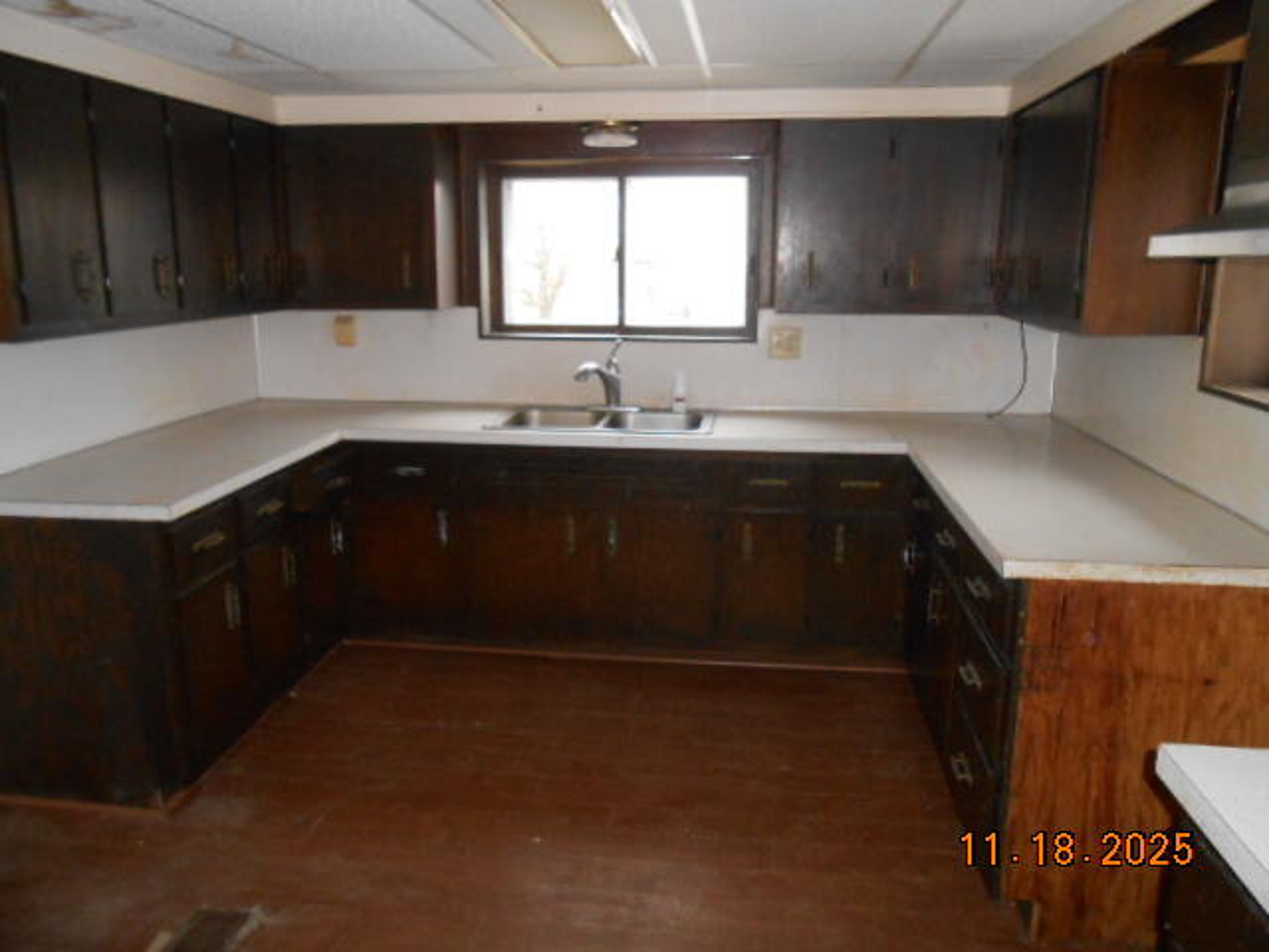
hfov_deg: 67.3
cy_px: 476
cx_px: 634
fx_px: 953
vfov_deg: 53.1
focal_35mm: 26
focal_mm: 4.6
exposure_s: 1/25
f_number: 3.5
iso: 400
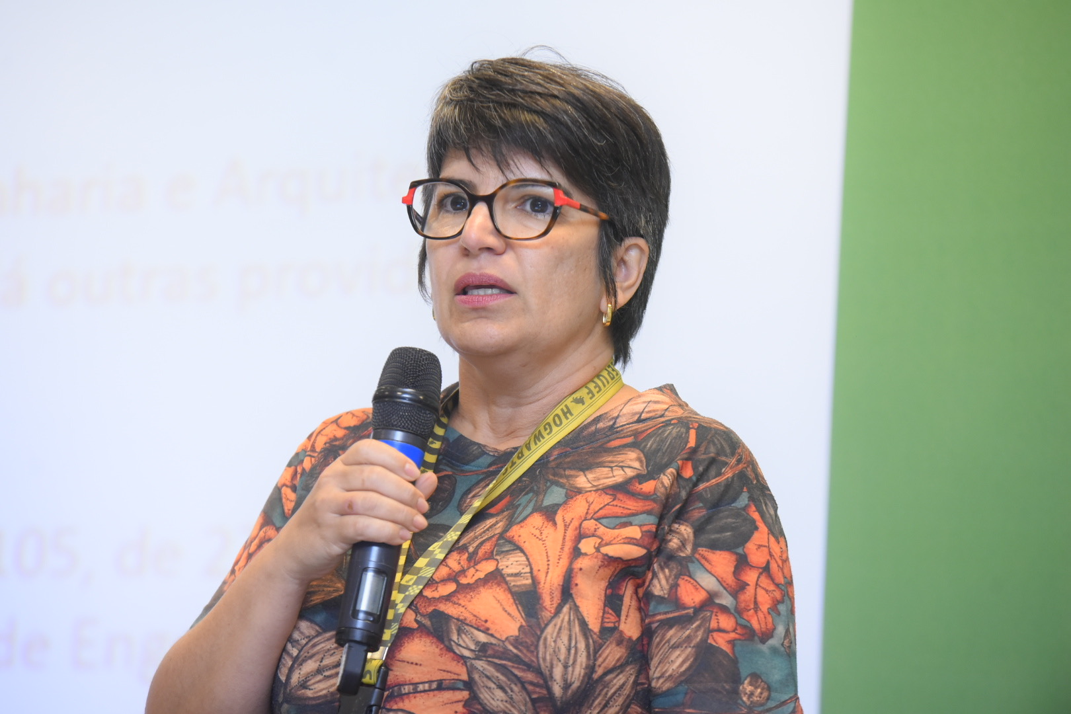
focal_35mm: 185
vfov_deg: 7.4
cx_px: 536
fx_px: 5503
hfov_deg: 11.1
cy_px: 357
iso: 3200
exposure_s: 1/160
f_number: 4
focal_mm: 185
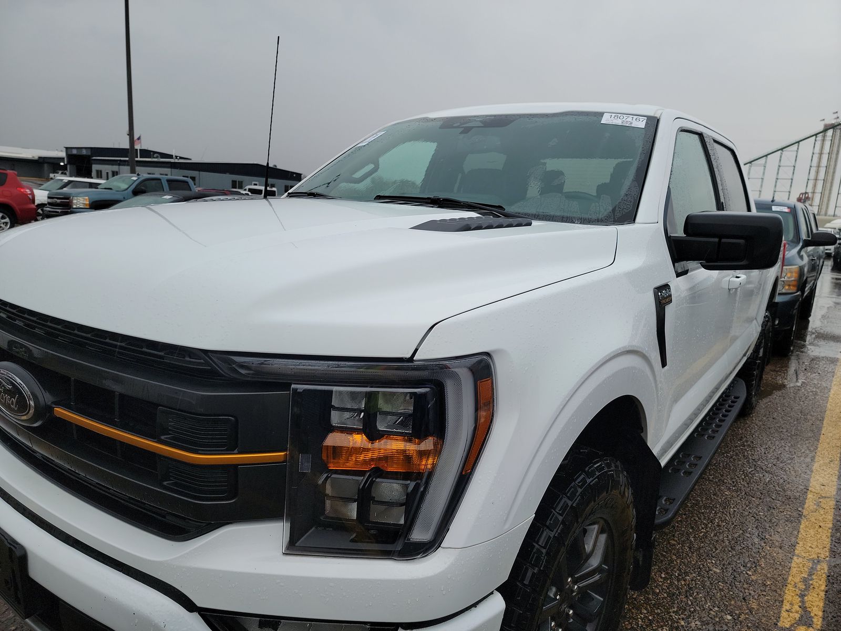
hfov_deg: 71.6
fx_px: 583
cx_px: 420
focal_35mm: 24
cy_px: 316
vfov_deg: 56.8
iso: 50
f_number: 1.8
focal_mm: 6.7
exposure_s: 1/173
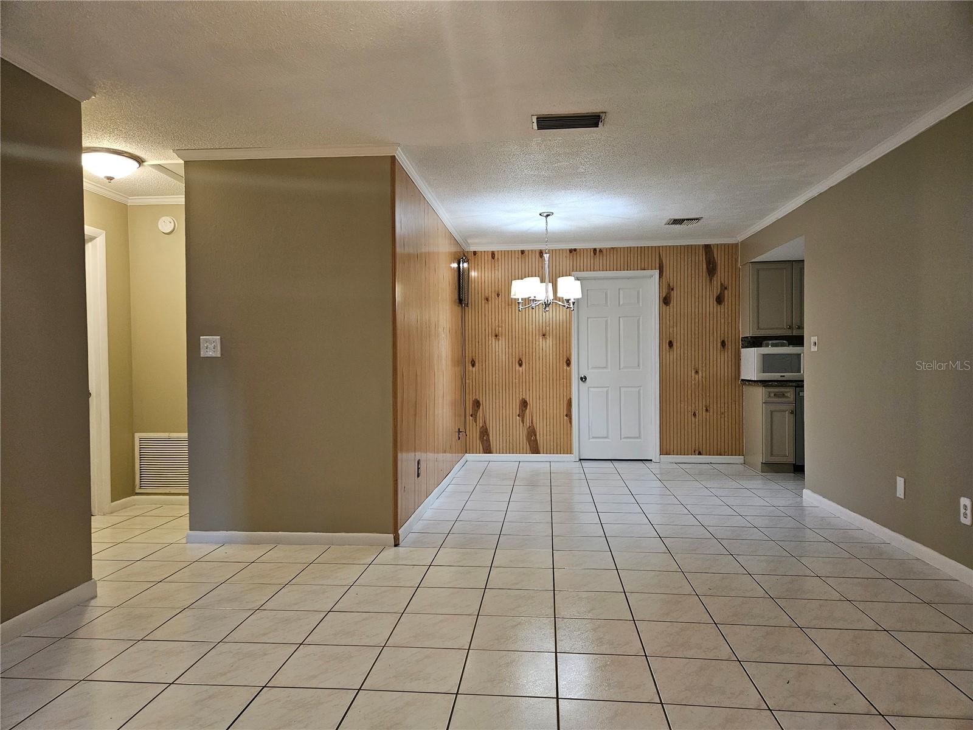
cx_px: 486
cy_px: 365
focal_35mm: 23
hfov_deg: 73.9
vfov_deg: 58.9
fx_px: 646
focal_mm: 5.4
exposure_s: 1/120
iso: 400
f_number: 1.8
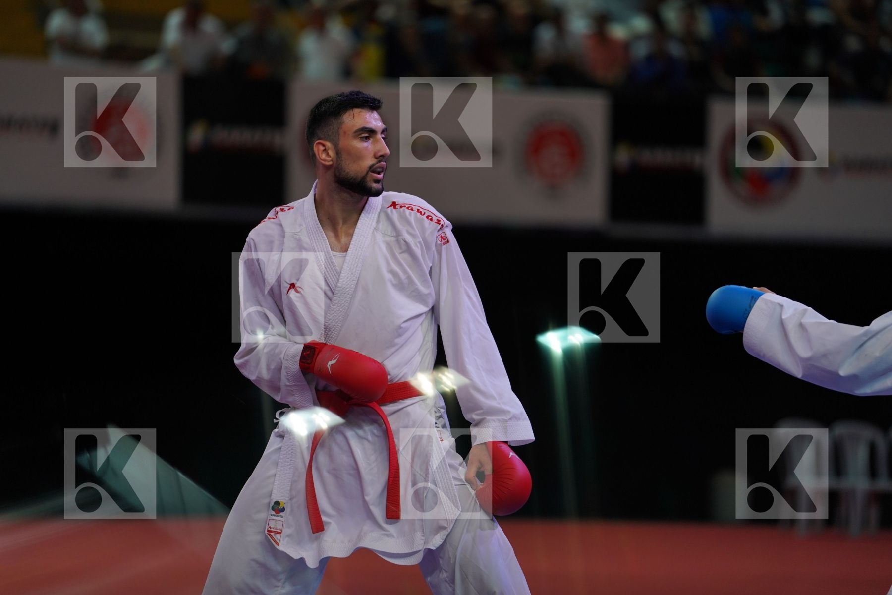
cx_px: 446
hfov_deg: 10.3
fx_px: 4955
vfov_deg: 6.9
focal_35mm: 200
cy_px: 298
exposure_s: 1/1000
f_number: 2.8
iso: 500
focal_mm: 200
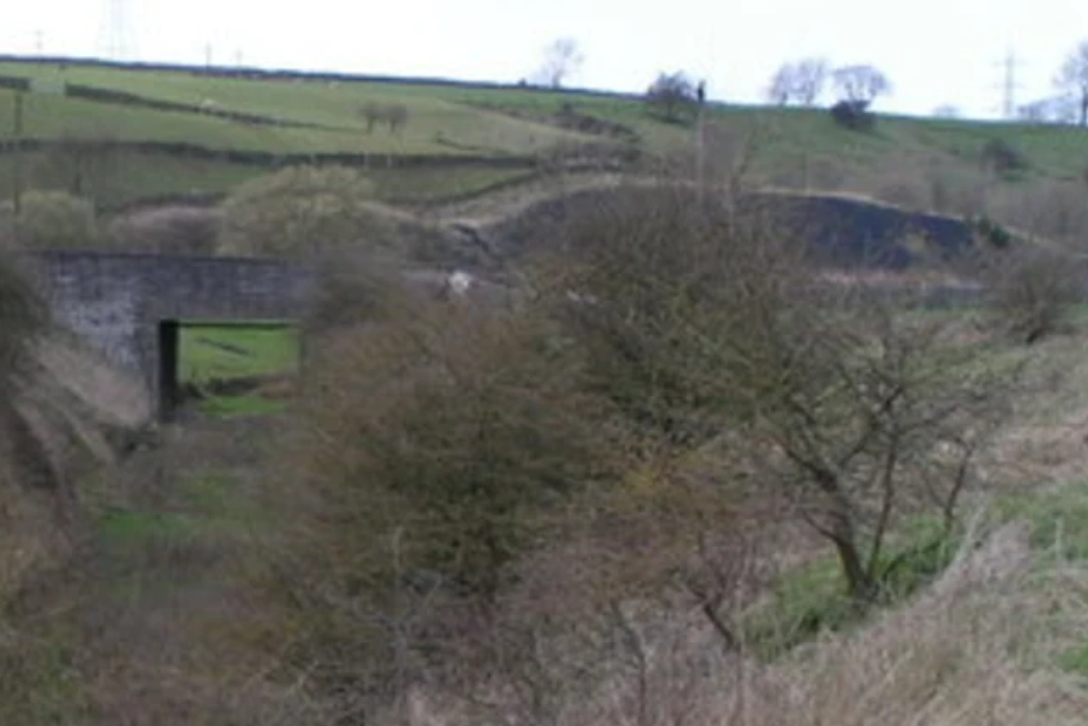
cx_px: -24
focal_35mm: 134
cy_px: 642
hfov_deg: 15.0
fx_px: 4050
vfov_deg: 10.2
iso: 50
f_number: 5
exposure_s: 1/160
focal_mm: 8.7
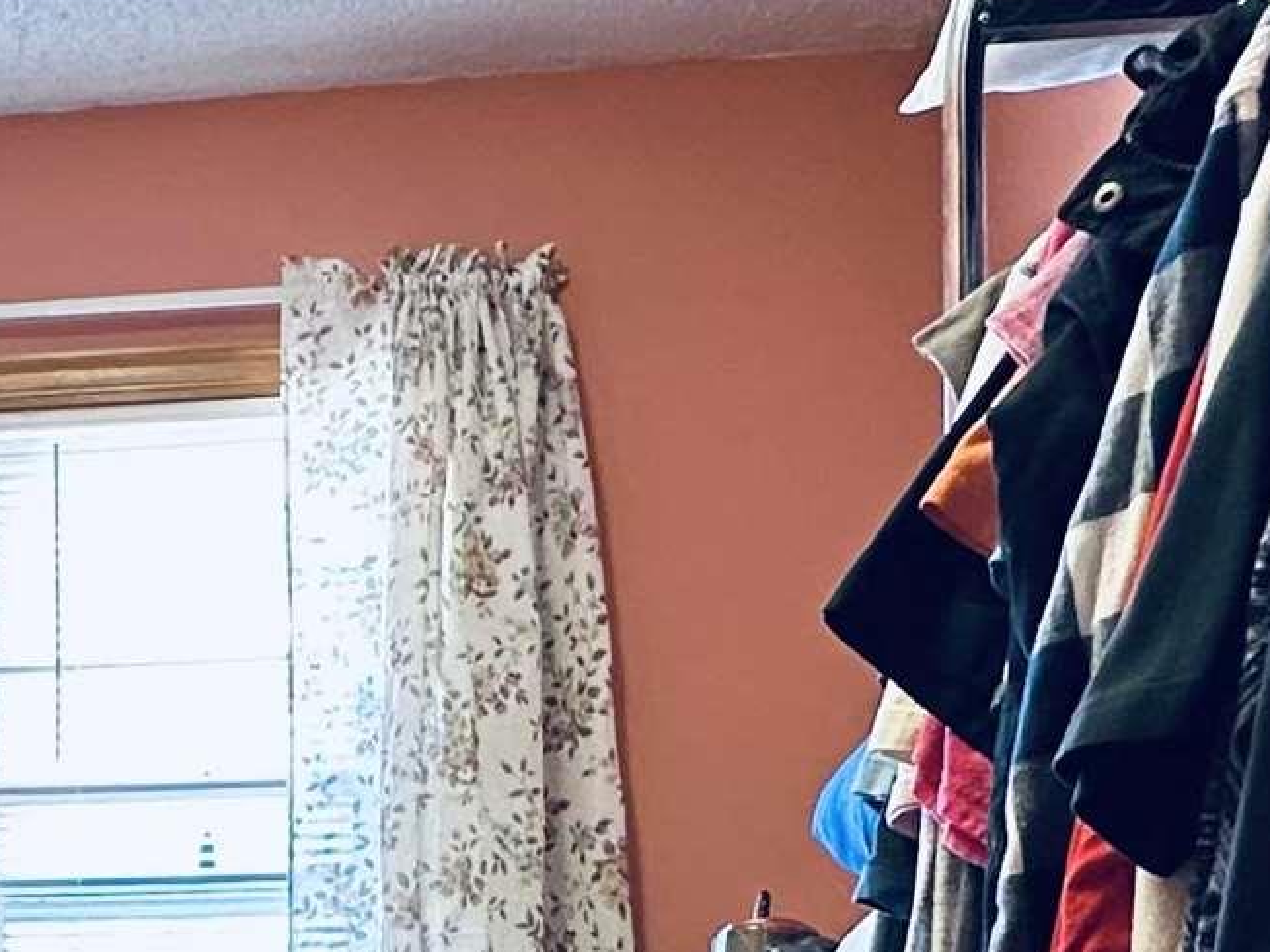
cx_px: -134
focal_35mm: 66
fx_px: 2421
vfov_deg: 20.5
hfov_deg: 26.9
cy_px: 1215
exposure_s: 1/60
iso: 320
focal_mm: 2.22
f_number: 2.2
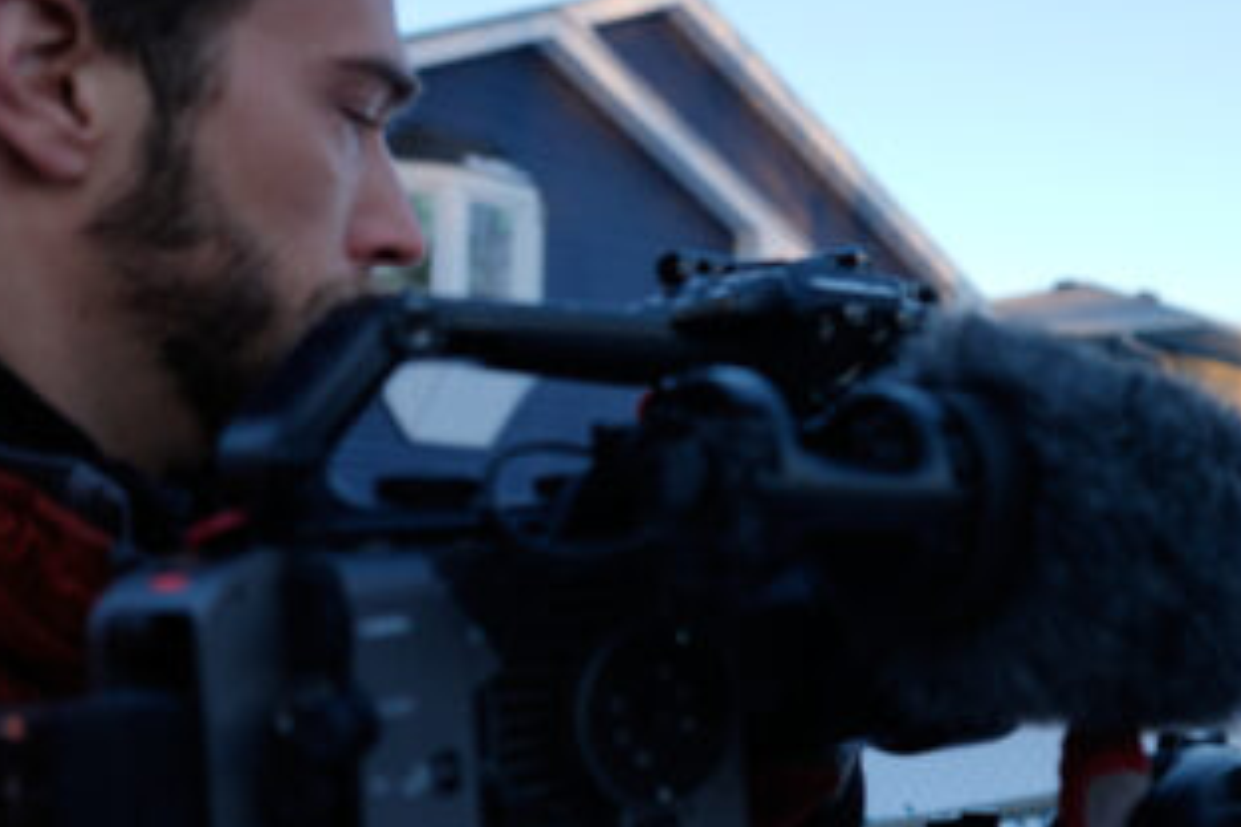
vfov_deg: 25.9
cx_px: 1319
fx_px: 1792
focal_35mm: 52
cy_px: 525
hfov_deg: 33.9
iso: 125
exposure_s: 1/500
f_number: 2.8
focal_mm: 24
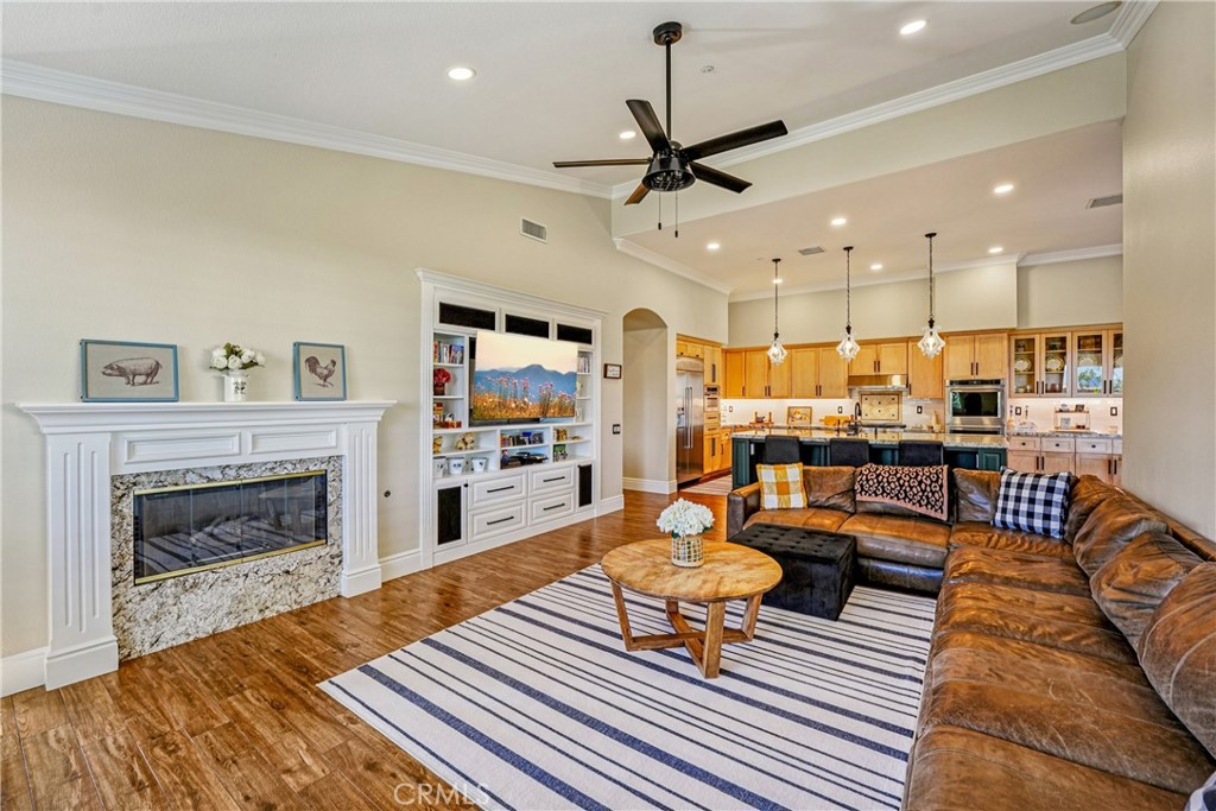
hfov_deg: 104.2
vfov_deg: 81.2
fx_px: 473
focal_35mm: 14
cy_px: 406
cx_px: 608
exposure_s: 1/40
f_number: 8
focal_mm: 14
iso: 400
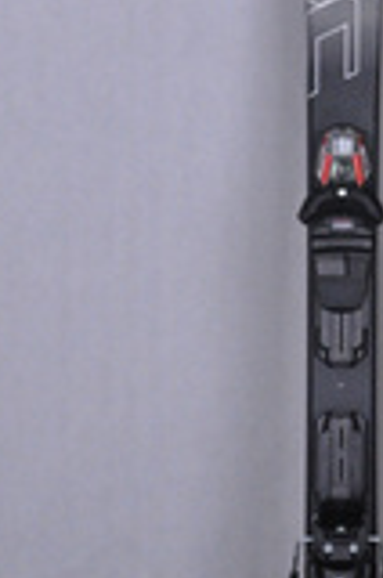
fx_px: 1490
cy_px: 278
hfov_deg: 14.4
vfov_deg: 21.9
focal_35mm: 93
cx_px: 399
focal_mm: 22
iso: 3200
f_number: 9.5
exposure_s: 1/125
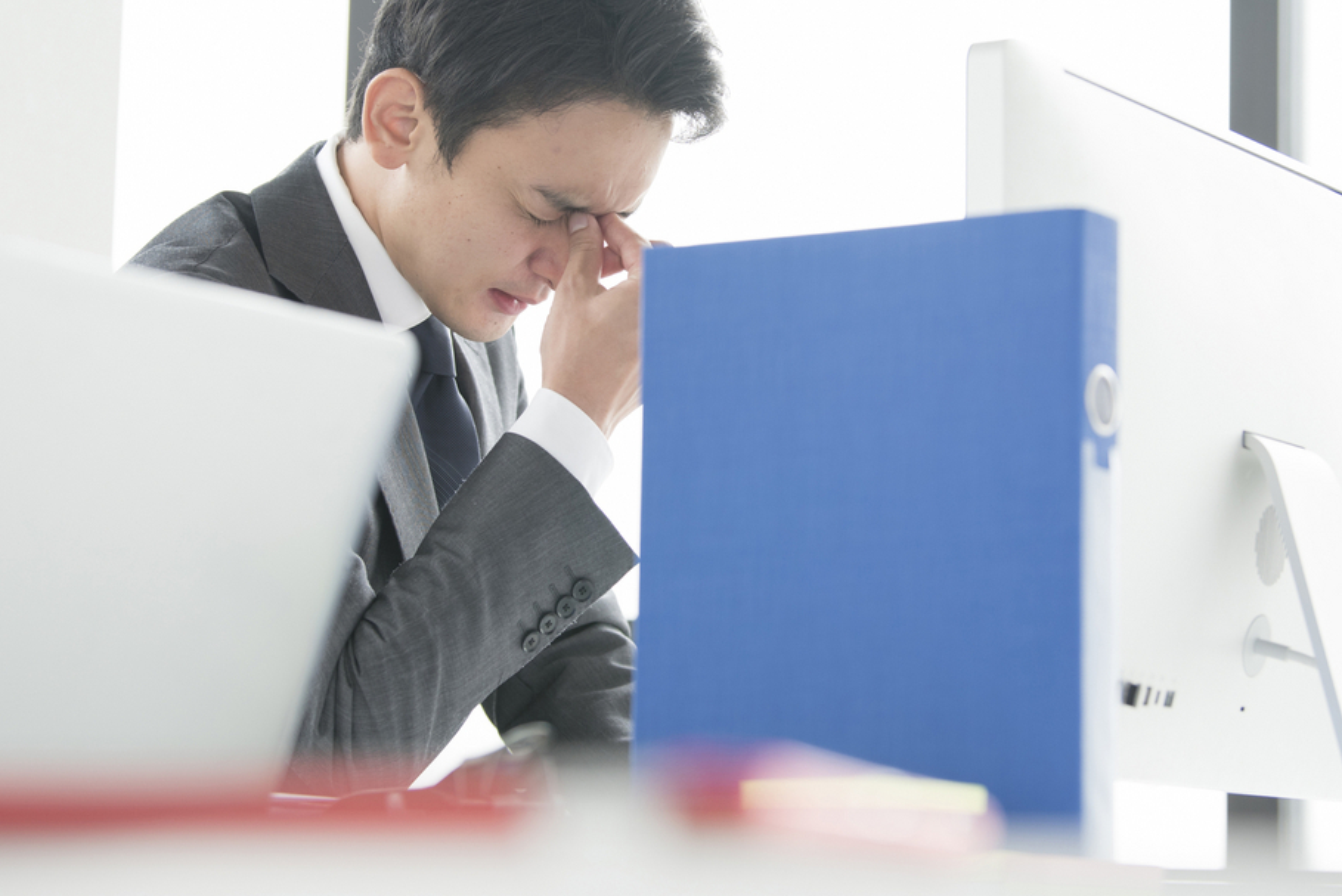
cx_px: 762
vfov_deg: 13.3
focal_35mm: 103
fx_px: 3841
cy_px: 349
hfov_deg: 19.8
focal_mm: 78
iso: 400
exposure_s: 1/250
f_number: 4
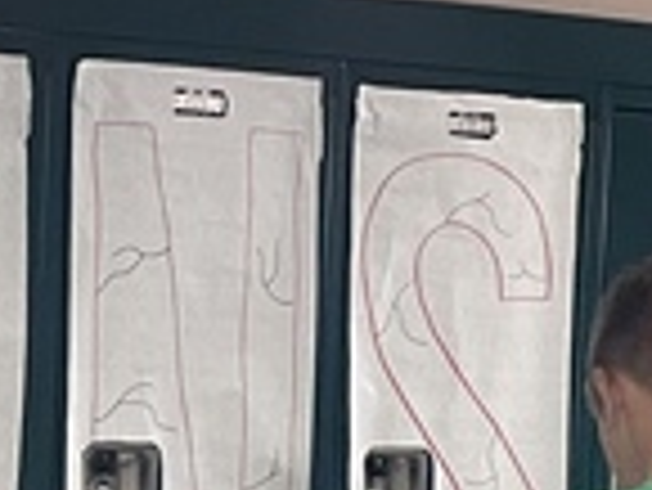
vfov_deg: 7.9
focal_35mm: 184
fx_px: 3469
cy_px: 773
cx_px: -211
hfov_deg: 10.5
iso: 160
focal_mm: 4.2
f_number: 1.6
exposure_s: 1/60
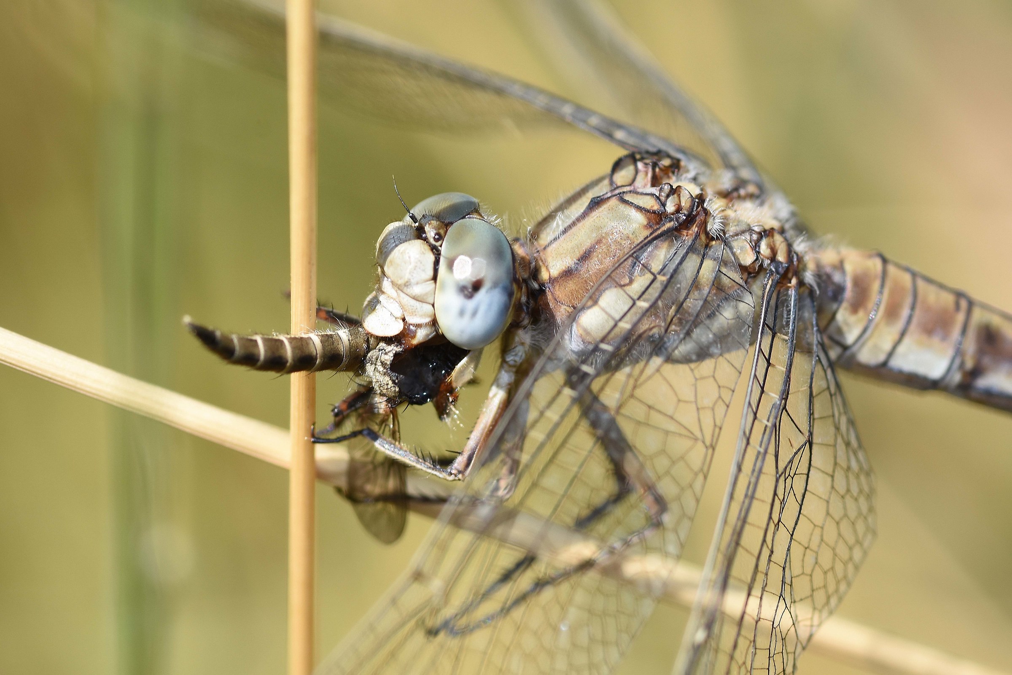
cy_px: 338
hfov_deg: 13.0
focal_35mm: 158
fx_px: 4427
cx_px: 506
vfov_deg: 8.7
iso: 200
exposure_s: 1/250
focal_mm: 105
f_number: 10
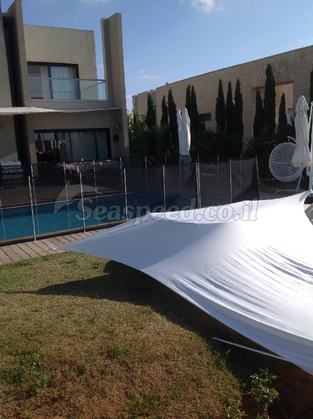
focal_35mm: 35
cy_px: 210
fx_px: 423
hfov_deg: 40.6
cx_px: 156
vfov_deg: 52.7
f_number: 2.4
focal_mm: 4.28
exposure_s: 1/2016
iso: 50
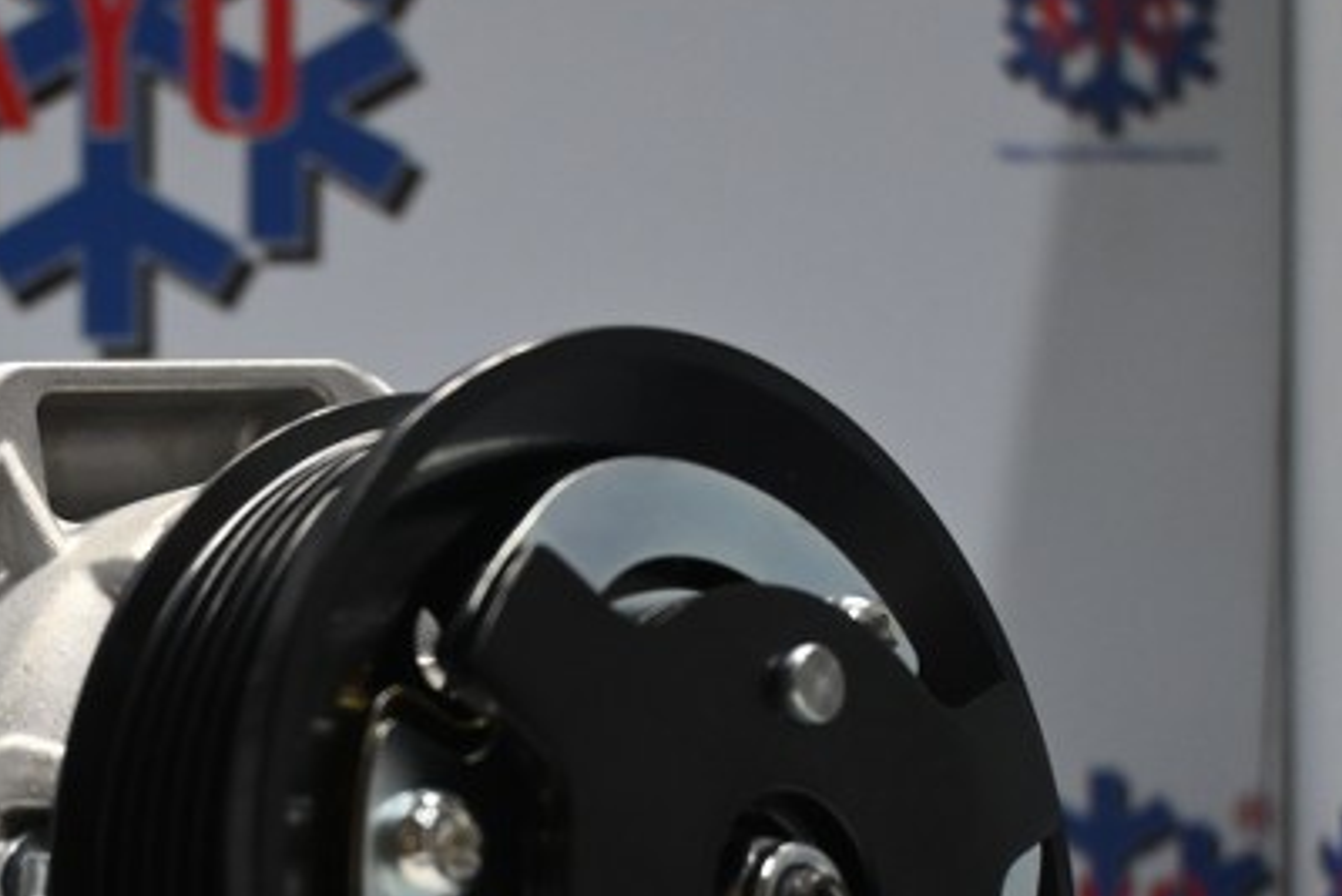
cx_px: 134
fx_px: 2797
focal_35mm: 75
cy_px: 851
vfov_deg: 17.8
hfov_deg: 26.1
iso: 1100
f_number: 4.2
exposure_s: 1/125
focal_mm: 25
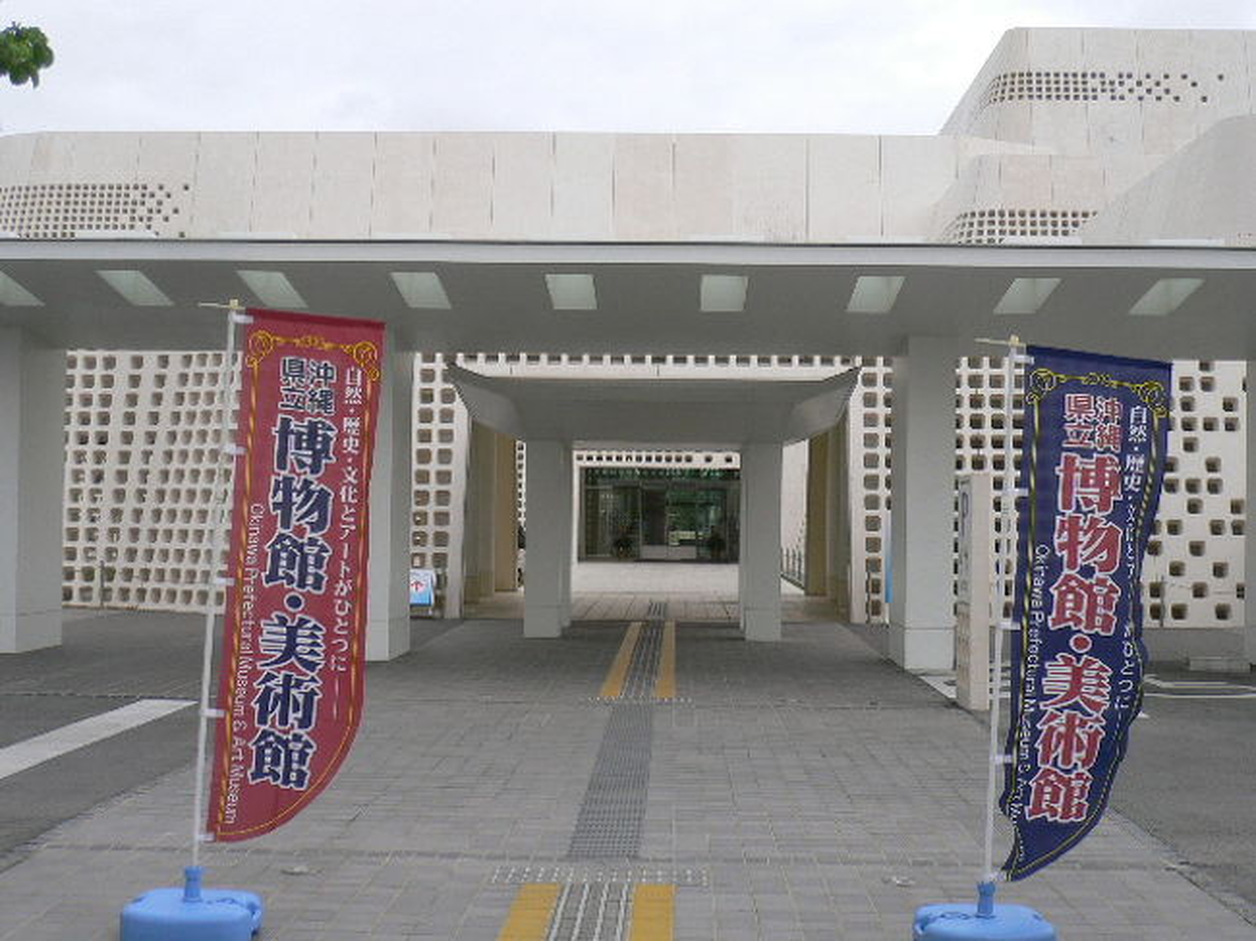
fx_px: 1850
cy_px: 470
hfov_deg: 37.5
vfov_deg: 28.5
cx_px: 628
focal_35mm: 51
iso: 80
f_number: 3.4
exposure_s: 1/320
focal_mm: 8.5
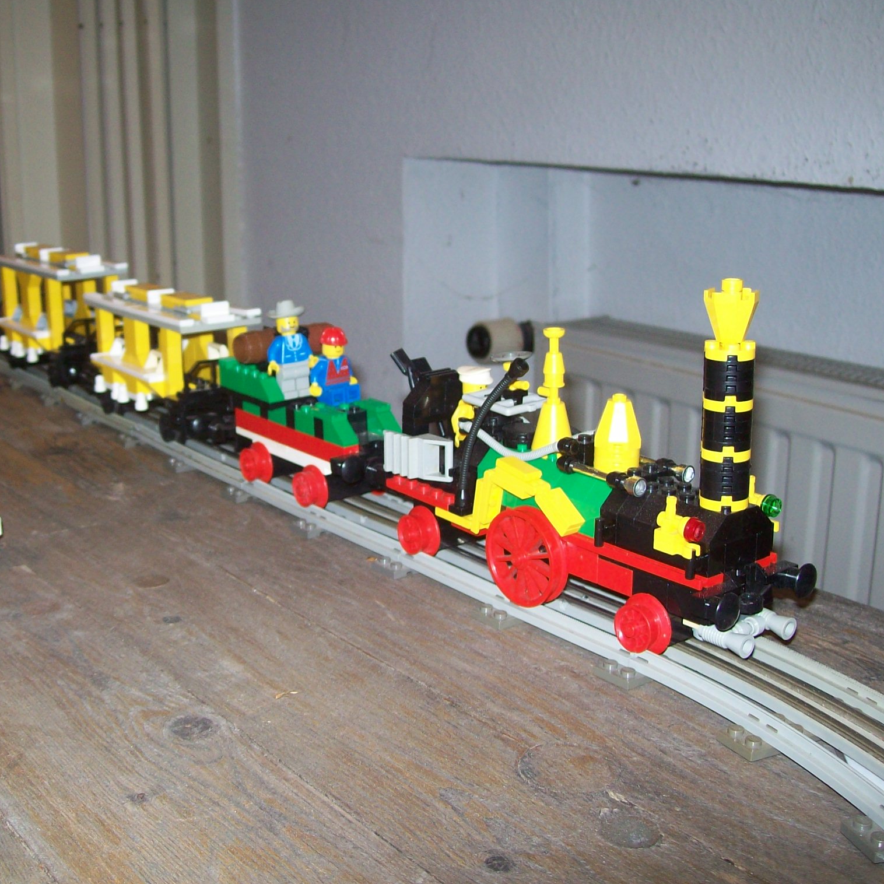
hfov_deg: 39.0
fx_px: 1242
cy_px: 437
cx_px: 341
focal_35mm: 43
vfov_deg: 39.2
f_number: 2.7
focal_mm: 6
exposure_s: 1/64
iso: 80
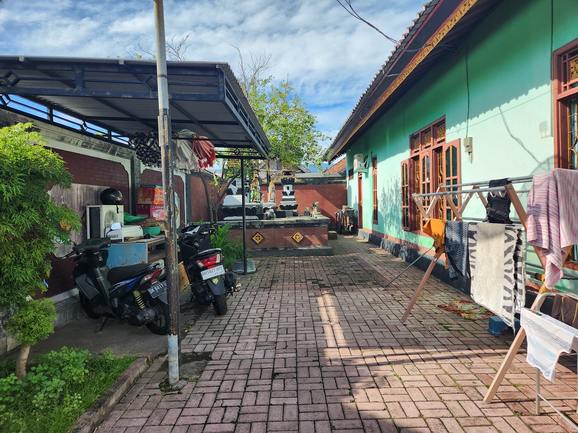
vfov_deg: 58.9
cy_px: 216
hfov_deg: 73.9
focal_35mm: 23
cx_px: 289
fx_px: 384
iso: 20
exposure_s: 1/897
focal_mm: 5.4
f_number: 1.8
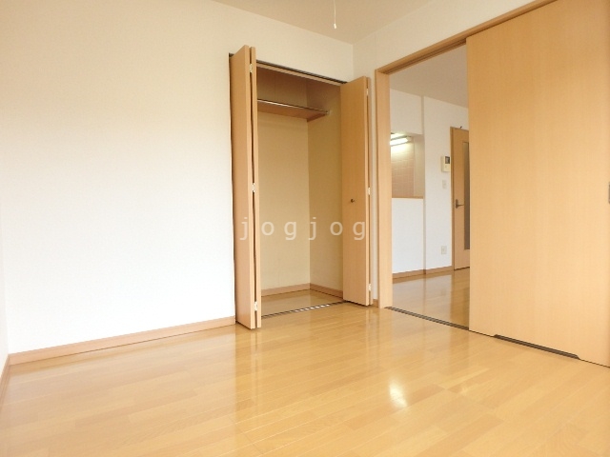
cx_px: 305
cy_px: 228
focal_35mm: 21
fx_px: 370
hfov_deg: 79.0
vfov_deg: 63.4
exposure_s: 1/30
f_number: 3.5
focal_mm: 3.7
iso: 200
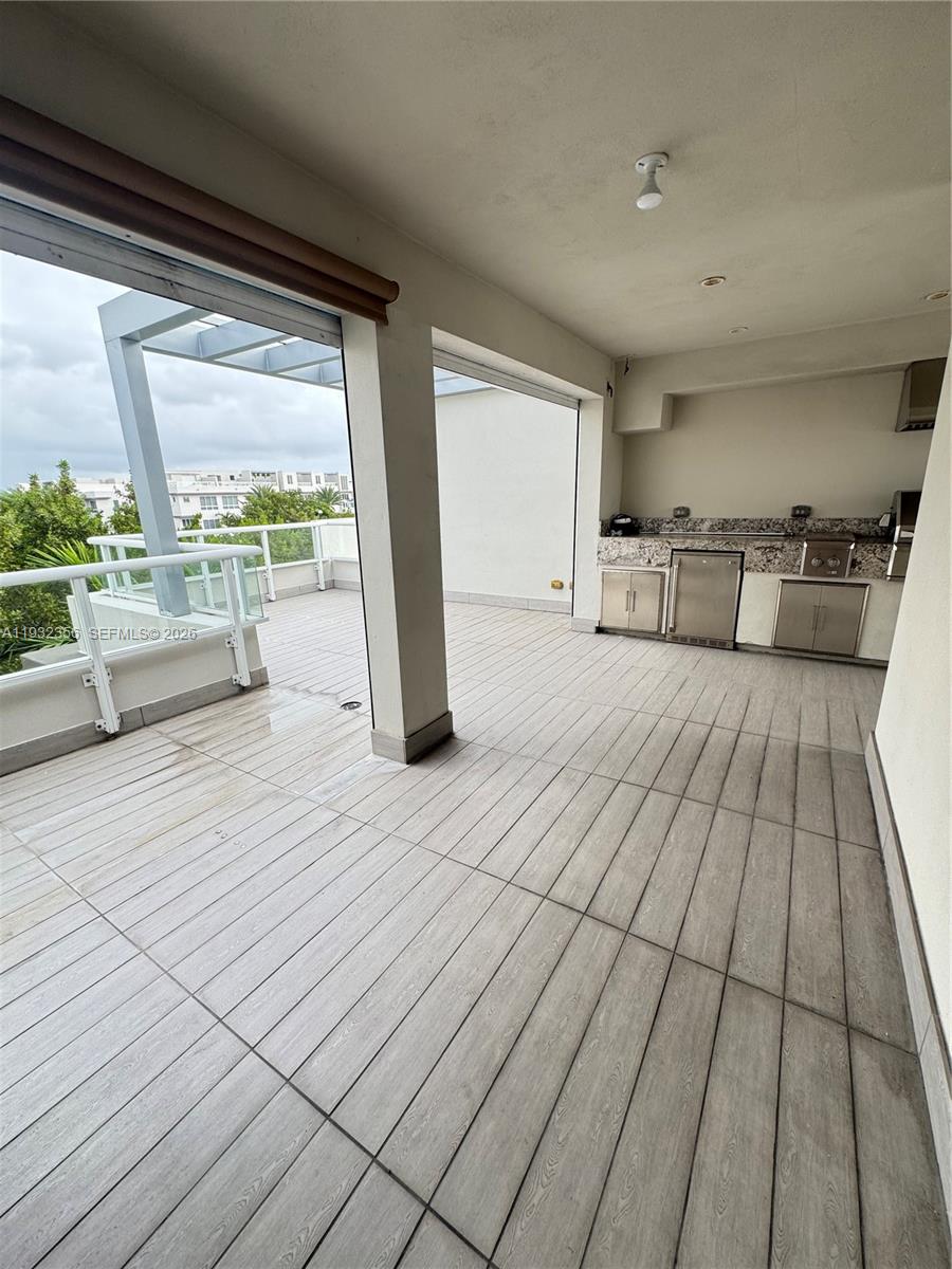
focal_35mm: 14
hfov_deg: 85.7
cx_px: 476
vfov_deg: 102.1
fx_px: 513
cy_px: 634
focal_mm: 2.22
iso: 40
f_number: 2.2
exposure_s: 1/220
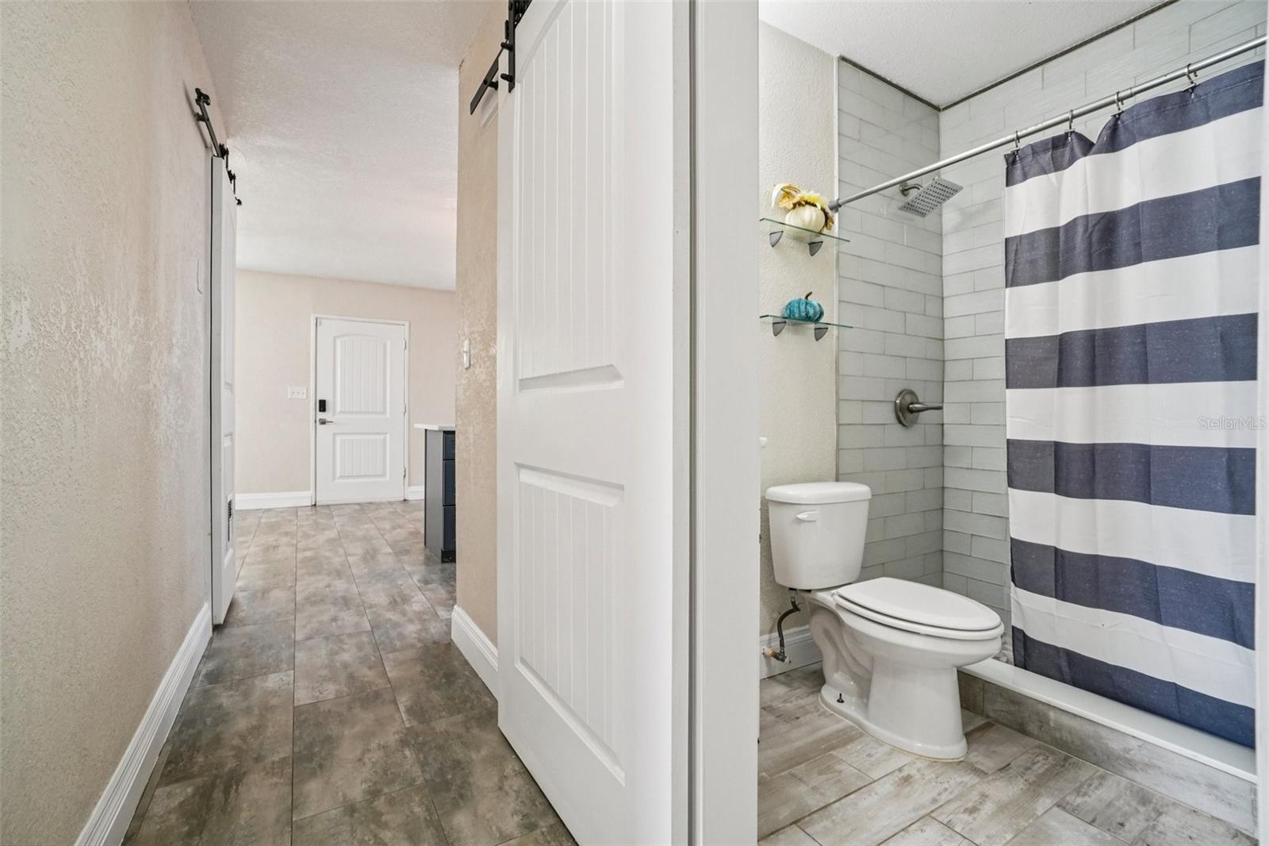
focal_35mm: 15
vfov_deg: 77.3
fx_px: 529
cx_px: 634
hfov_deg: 100.4
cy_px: 423
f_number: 8
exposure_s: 1/30
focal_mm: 10
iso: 500
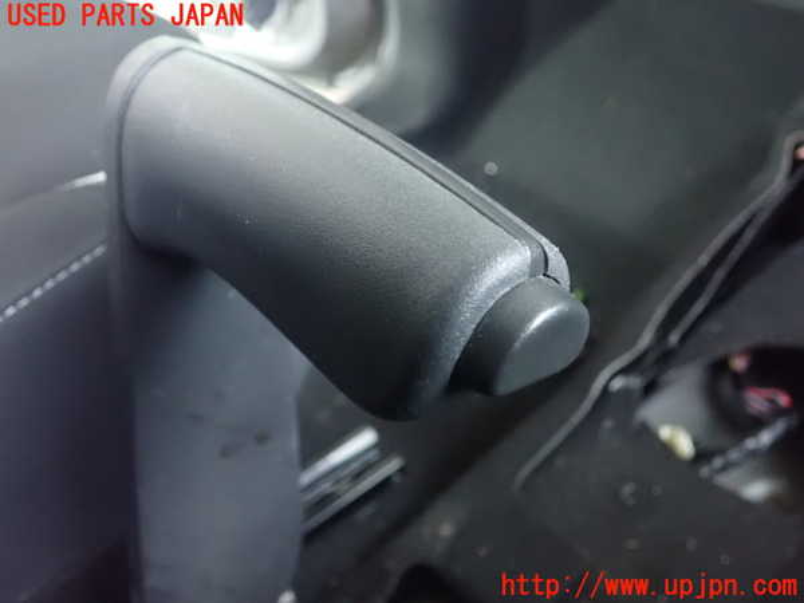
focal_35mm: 30
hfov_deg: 60.0
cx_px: 402
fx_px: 697
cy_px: 302
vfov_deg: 46.8
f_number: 2.3
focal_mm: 5.5
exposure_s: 1/20
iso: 1600
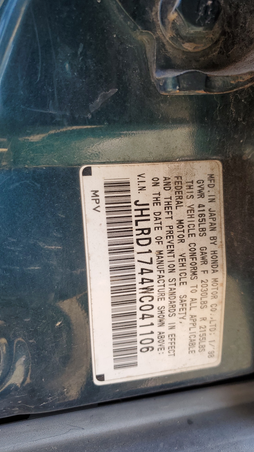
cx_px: 148
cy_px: 226
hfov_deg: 40.1
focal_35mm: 29
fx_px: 347
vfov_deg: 66.1
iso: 50
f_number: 1.5
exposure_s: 1/141
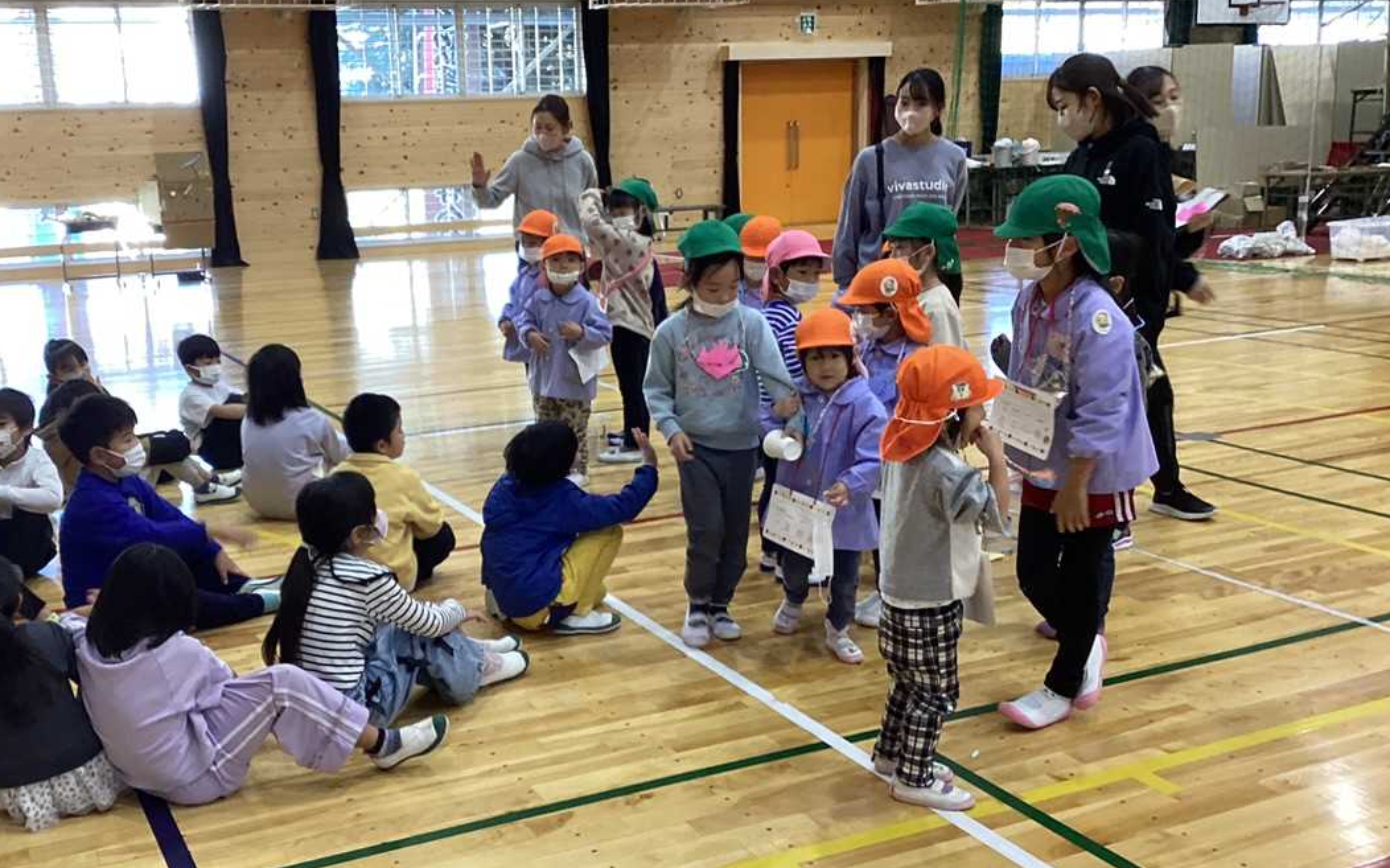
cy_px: 448
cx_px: 558
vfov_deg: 32.0
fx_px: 1515
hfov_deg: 49.0
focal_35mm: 40
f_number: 2.4
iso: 125
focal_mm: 3.3
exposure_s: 1/60
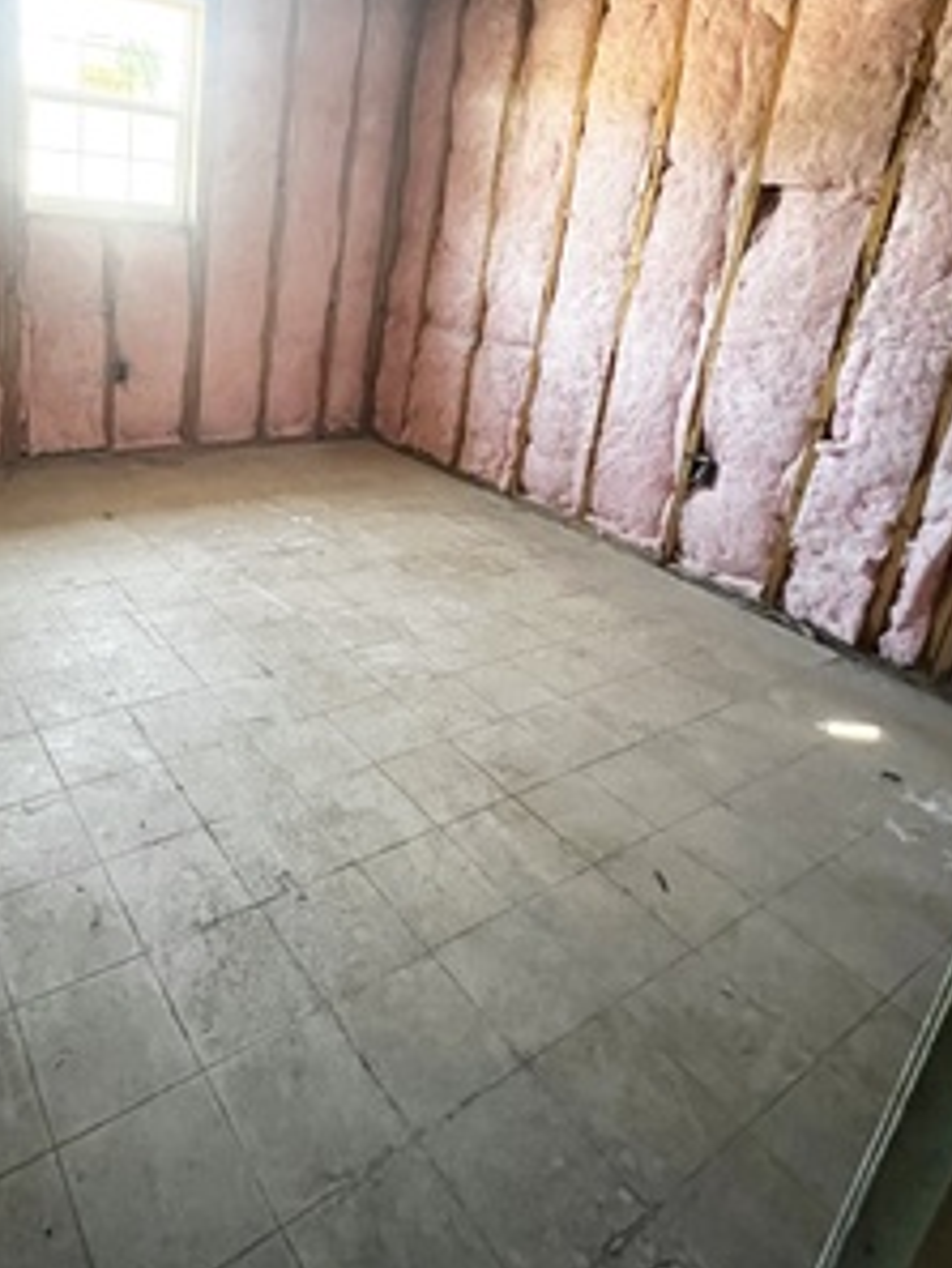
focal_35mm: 21
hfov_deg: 61.0
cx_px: 273
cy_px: 465
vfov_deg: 77.4
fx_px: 769
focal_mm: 1.57
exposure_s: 1/56
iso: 1000
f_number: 1.8
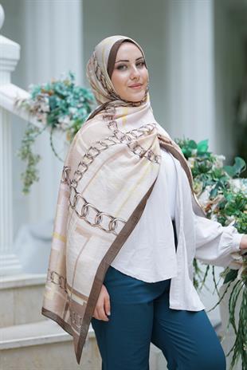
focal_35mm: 123
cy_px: 185
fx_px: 1264
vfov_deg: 16.6
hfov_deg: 11.2
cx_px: 124
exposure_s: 1/250
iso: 100
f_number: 2.8
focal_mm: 123
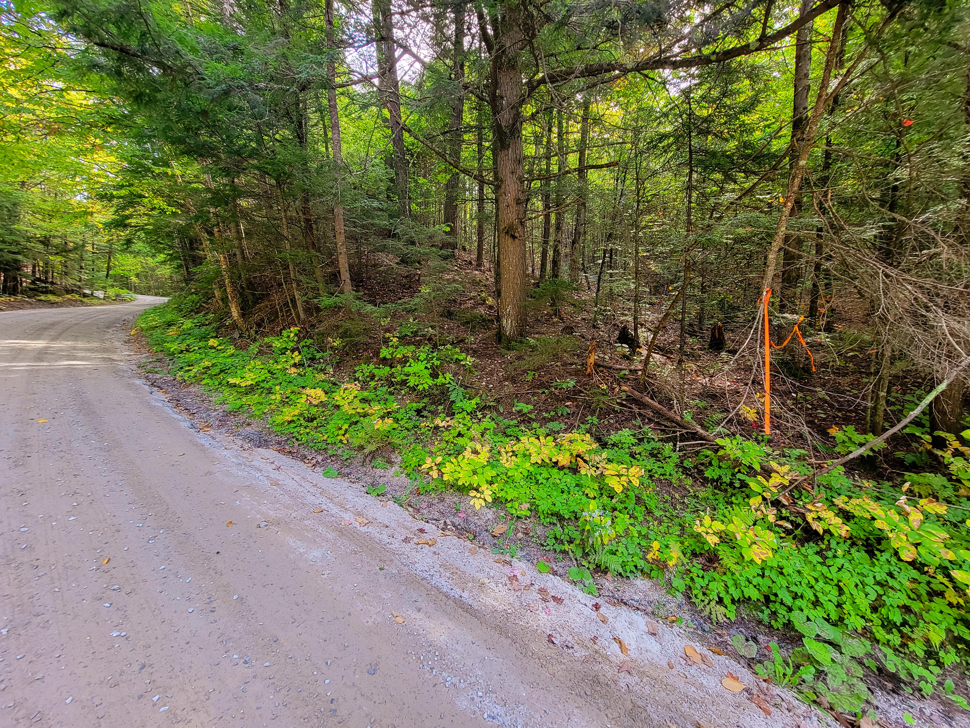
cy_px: 364
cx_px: 485
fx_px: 364
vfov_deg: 89.9
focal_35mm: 13
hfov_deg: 106.2
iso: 200
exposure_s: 1/60
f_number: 2.2
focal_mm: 2.2
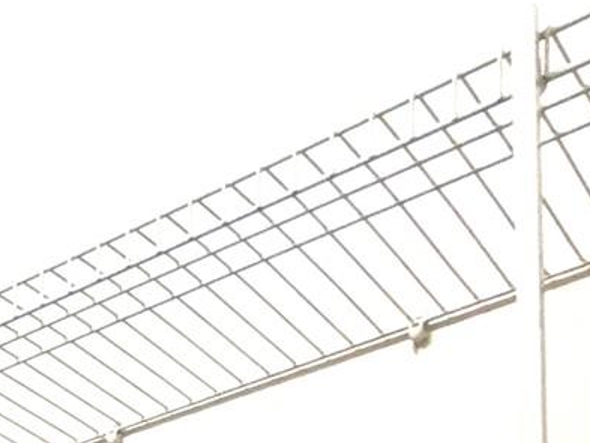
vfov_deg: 14.5
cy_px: 1012
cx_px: -605
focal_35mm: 73
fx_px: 1245
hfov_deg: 17.9
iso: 320
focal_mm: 2.22
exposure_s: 1/120
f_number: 2.2
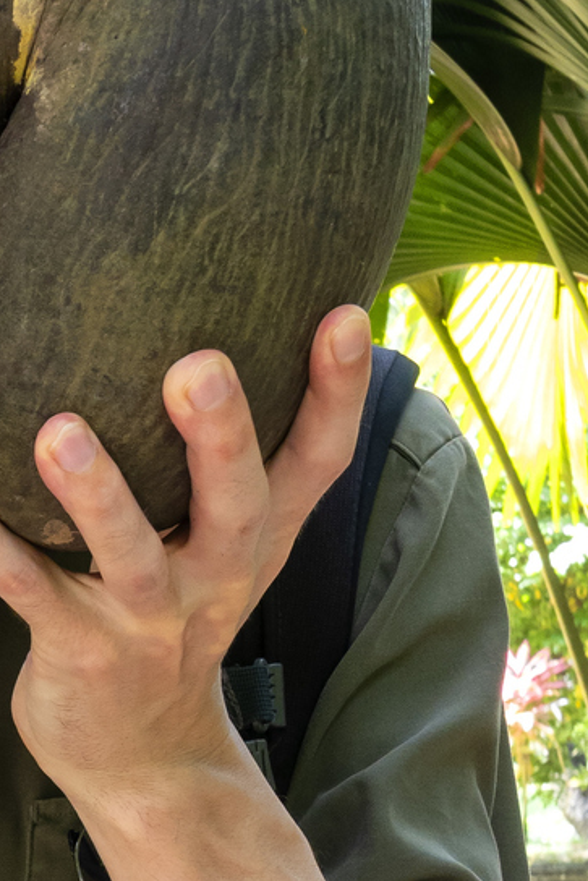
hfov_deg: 12.0
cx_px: 21
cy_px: 743
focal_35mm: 113
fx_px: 2767
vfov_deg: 17.9
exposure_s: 1/30
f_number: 5.6
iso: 320
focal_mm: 10.83
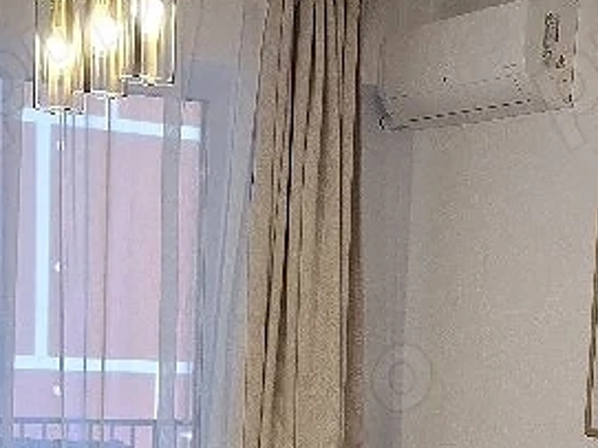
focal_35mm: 85
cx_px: 342
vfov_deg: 16.6
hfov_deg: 23.0
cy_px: 536
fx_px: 1468
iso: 160
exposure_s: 1/60.2
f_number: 1.8
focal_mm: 5.54
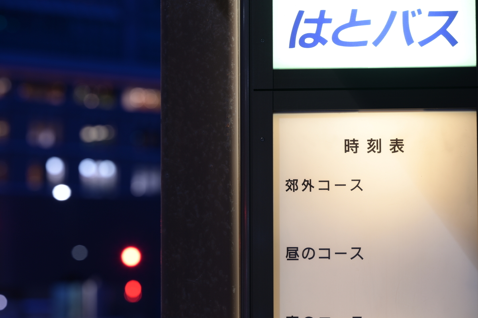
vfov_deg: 10.1
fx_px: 1791
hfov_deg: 15.2
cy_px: 159
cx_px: 239
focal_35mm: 135
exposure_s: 1/1.6
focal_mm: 135
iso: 100
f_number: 5.6
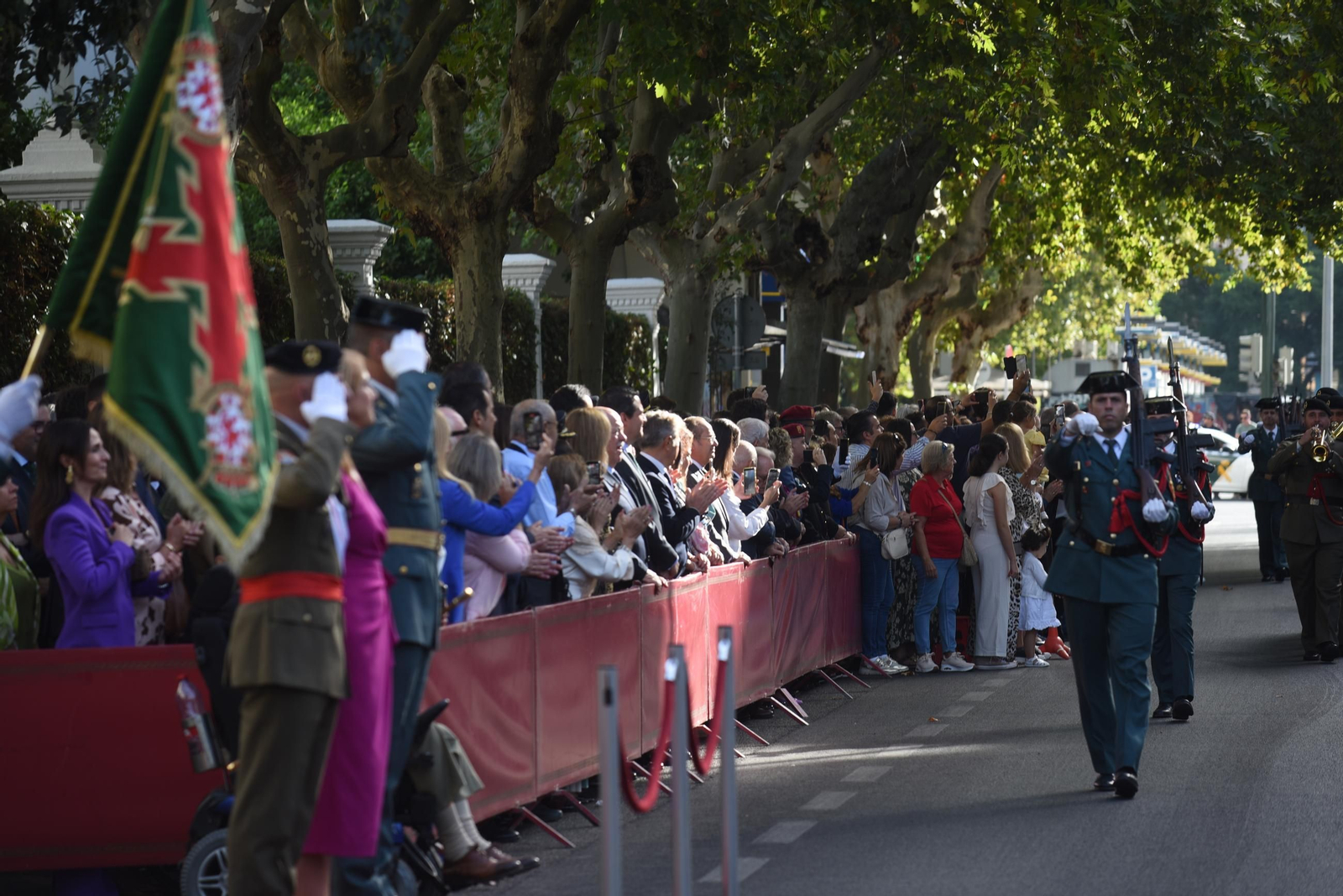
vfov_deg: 8.6
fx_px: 5971
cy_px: 448
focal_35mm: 160
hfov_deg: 12.8
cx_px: 672
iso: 100
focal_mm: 160
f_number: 4
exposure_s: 1/160
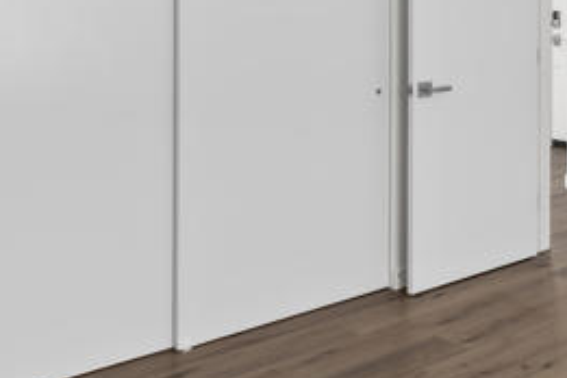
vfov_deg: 23.6
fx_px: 866
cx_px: 658
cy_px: 1
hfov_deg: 31.2
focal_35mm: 55
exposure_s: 1/15
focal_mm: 14
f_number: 7.1
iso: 400
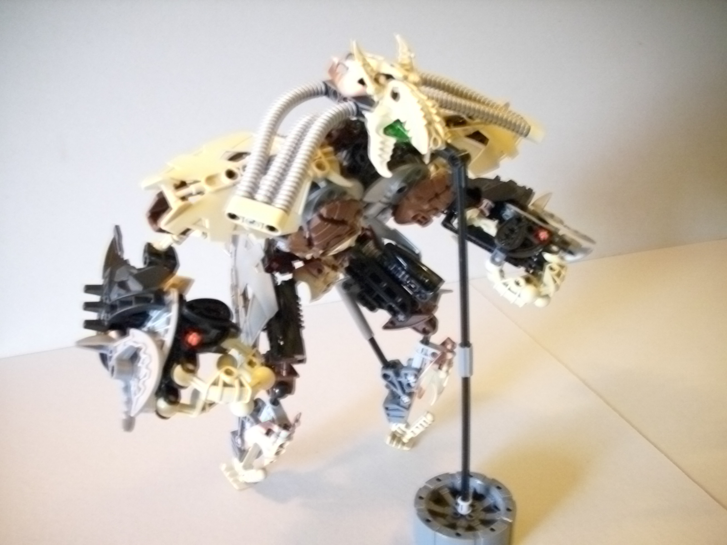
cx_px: 364
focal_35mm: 31
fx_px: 651
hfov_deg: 58.4
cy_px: 272
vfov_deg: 45.4
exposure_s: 1/3
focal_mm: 6.2
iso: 400
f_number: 2.8
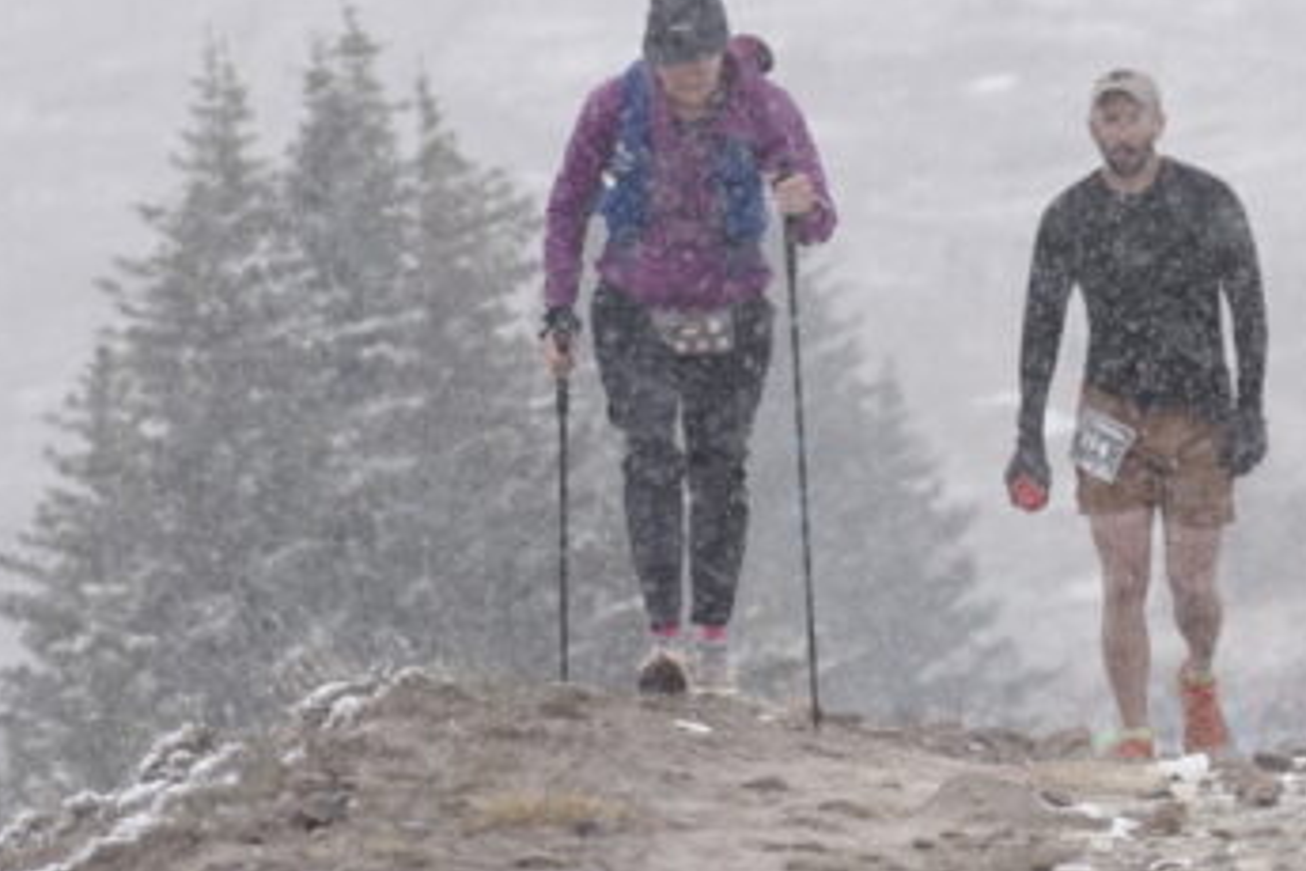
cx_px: 1393
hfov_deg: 3.9
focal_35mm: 529
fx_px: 19189
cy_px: 265
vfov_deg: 2.6
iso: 1000
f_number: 5.6
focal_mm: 178
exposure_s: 1/1250
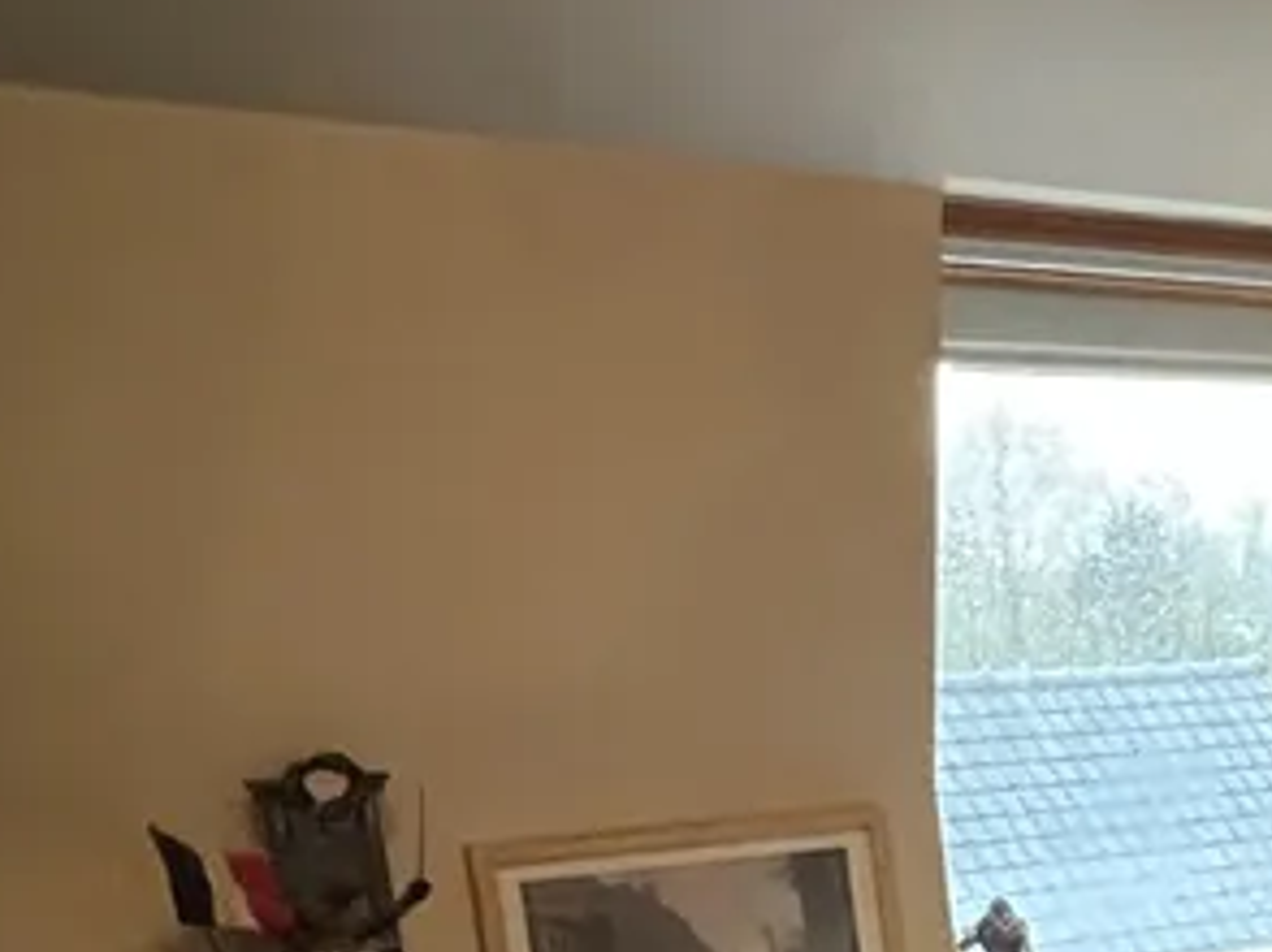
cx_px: 2064
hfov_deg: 23.0
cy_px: 1077
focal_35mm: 62
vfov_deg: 22.2
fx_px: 2276
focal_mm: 1.57
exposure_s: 1/50
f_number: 1.8
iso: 640
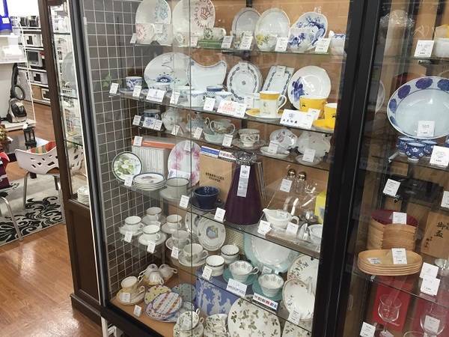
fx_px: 376
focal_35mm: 29
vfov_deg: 48.2
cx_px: 224
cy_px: 168
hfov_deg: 61.7
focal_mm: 4.15
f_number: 2.2
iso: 40
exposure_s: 1/30
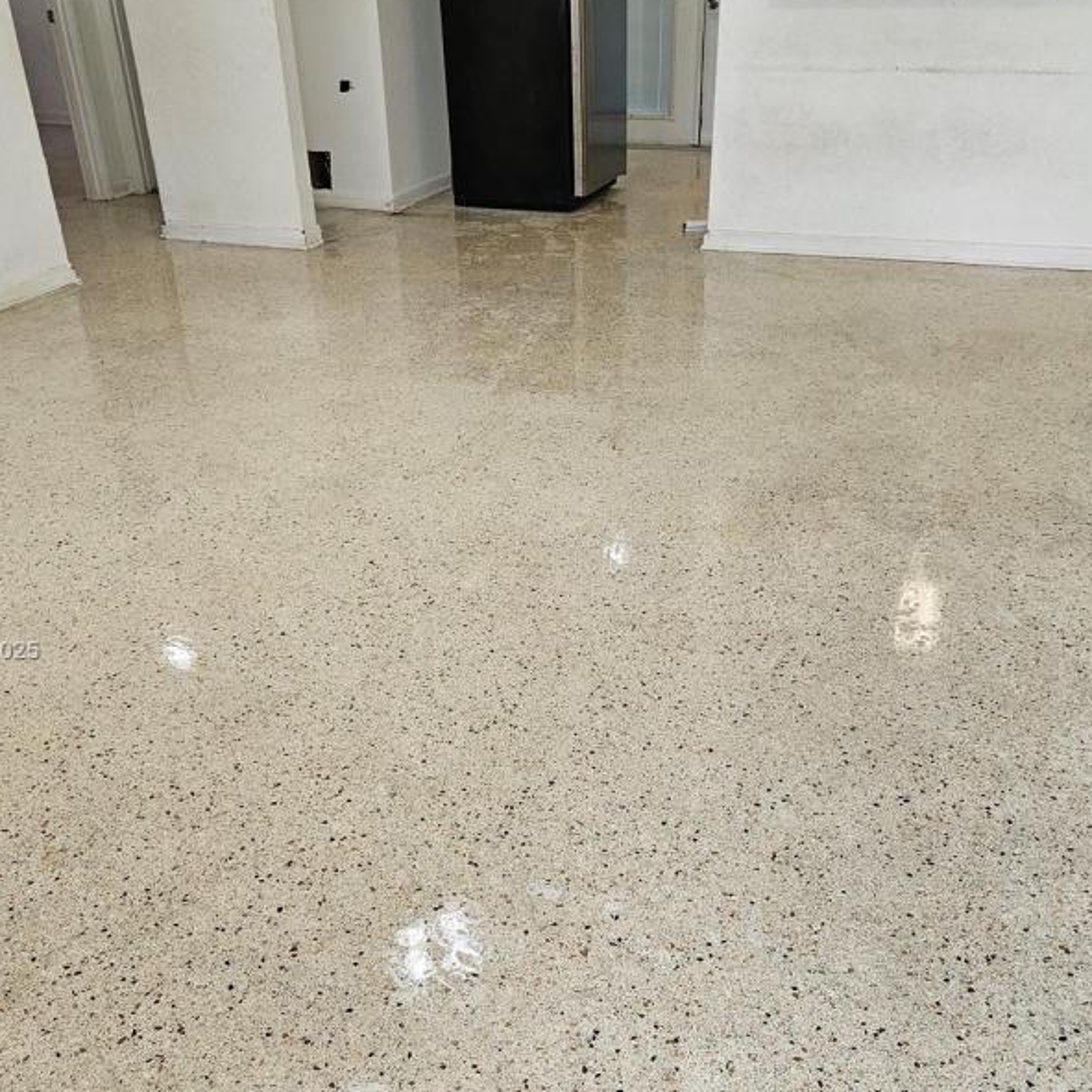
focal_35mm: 33
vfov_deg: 49.5
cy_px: 652
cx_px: 571
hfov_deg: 49.7
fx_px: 1178
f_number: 1.8
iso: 125
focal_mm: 5.4
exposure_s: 1/120
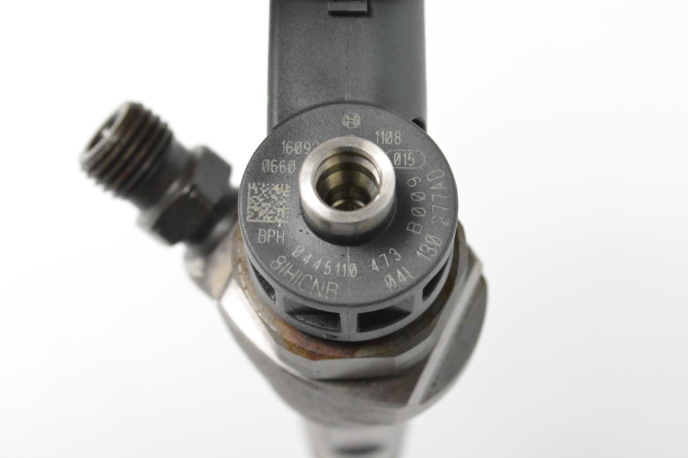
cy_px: 229
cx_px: 344
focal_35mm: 82
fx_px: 1576
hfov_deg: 24.6
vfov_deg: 16.5
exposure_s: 1/320
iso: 6400
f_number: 9
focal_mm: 55
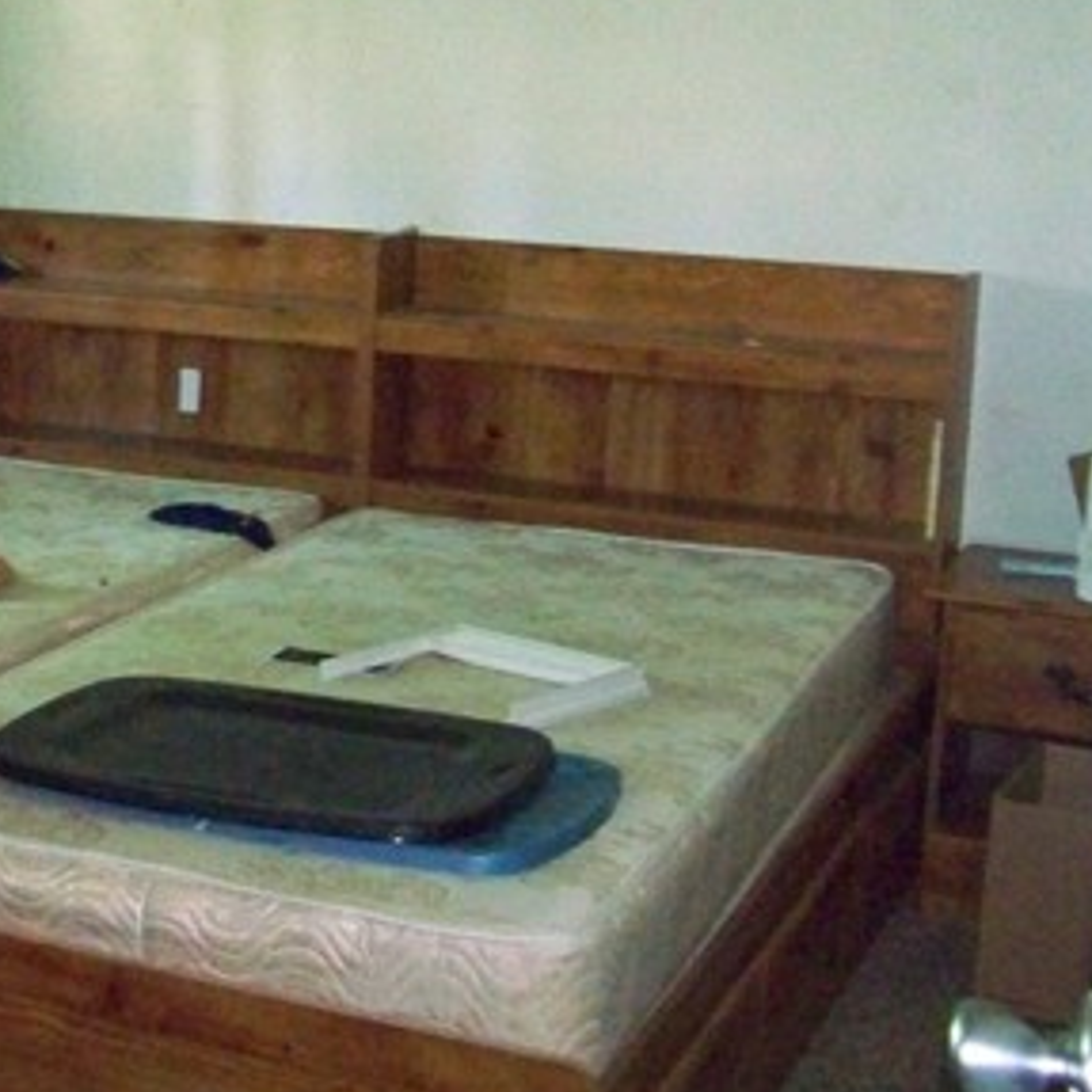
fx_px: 2320
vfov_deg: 26.4
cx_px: -23
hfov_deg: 25.1
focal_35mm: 65
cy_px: 373
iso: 1600
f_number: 2.8
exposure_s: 1/30
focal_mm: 5.85
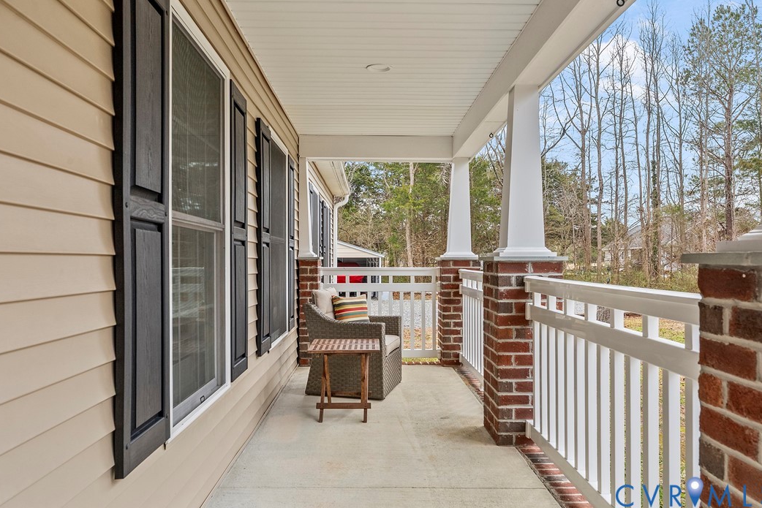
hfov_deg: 71.5
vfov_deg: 51.3
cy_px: 252
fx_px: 529
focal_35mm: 25
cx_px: 378
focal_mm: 24
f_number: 8
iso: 800
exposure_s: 1/100
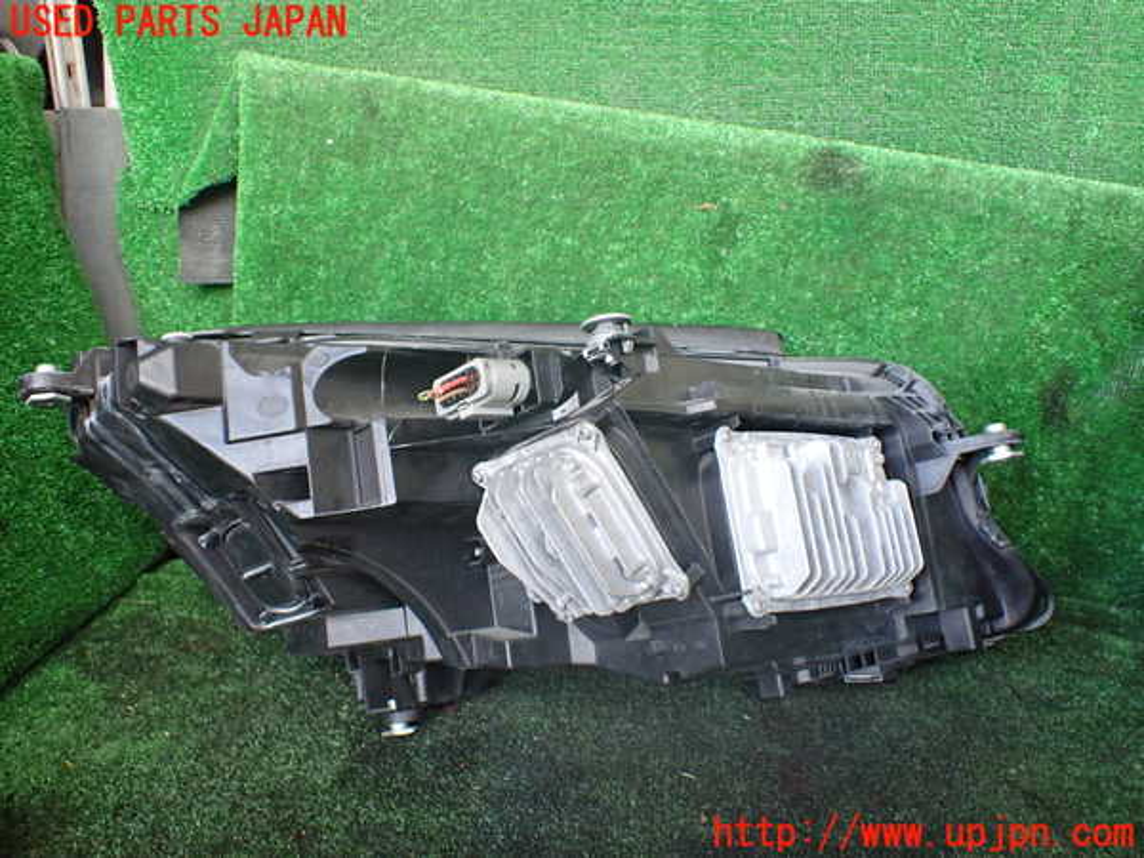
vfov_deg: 46.8
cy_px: 429
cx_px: 572
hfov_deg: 60.0
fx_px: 991
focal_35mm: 30
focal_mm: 5.4
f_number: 2.3
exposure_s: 1/125
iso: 500
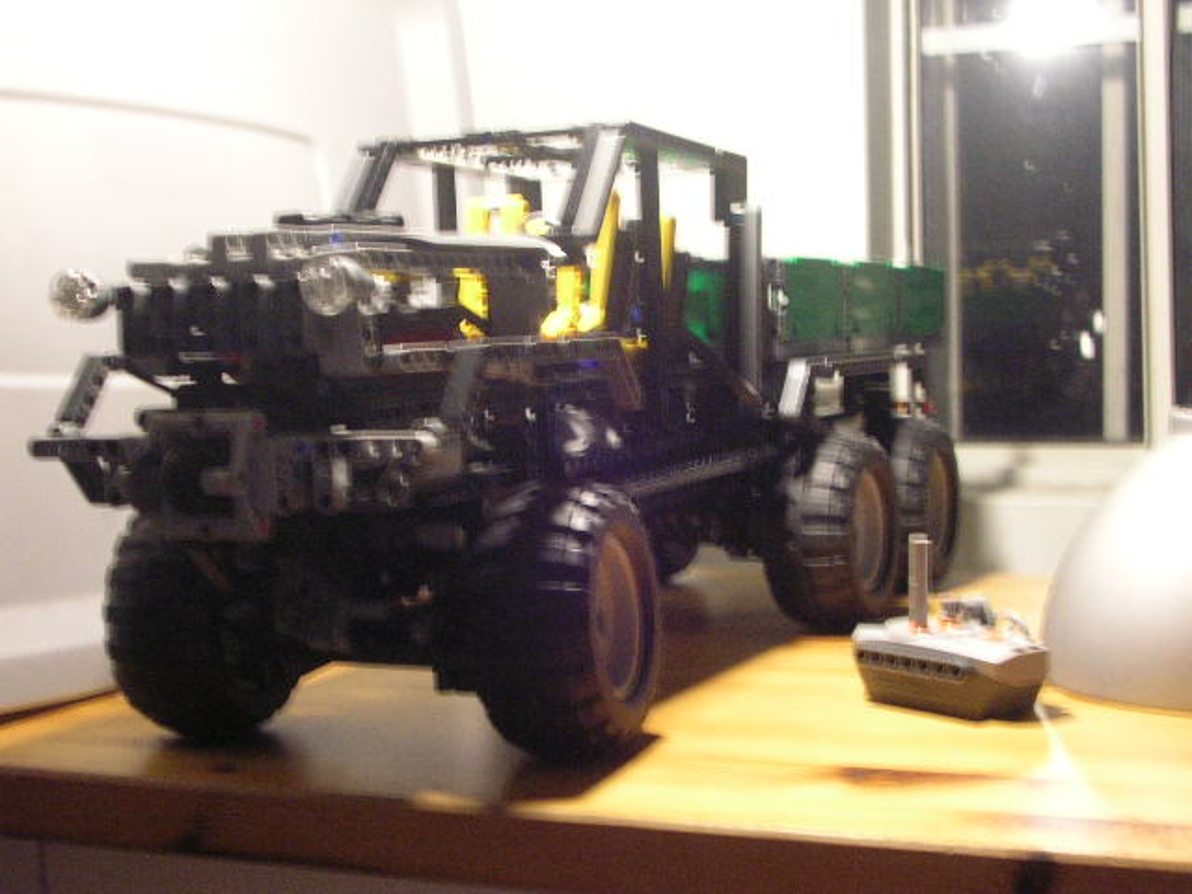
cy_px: 447
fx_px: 1859
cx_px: 596
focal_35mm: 54
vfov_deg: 27.0
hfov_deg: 35.5
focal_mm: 9.1
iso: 180
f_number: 3.4
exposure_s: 1/4.7
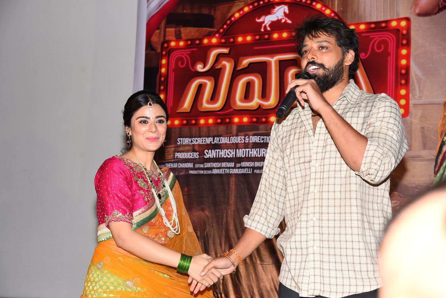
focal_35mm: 68
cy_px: 151
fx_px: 843
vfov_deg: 20.0
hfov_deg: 29.6
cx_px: 218
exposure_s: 1/125
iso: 400
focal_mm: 66
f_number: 5.6
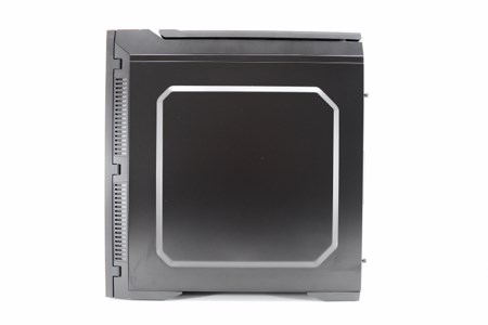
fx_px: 407
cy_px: 162
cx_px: 244
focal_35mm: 30
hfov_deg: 61.9
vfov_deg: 43.6
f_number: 4.5
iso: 400
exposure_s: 1/80
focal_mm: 20
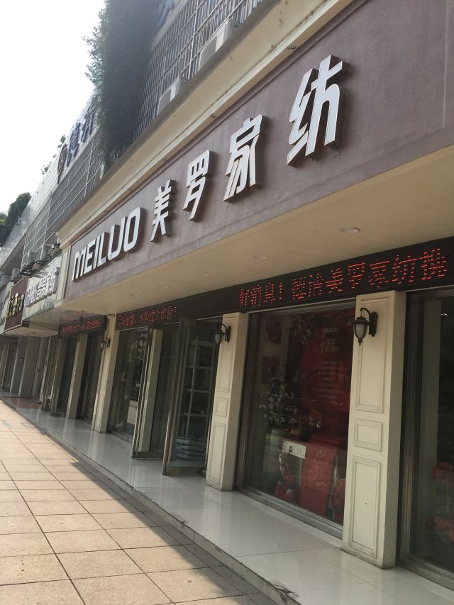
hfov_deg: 48.2
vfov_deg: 61.7
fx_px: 507
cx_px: 227
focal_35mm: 29
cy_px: 302
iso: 25
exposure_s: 1/1282
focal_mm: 4.15
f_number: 2.2
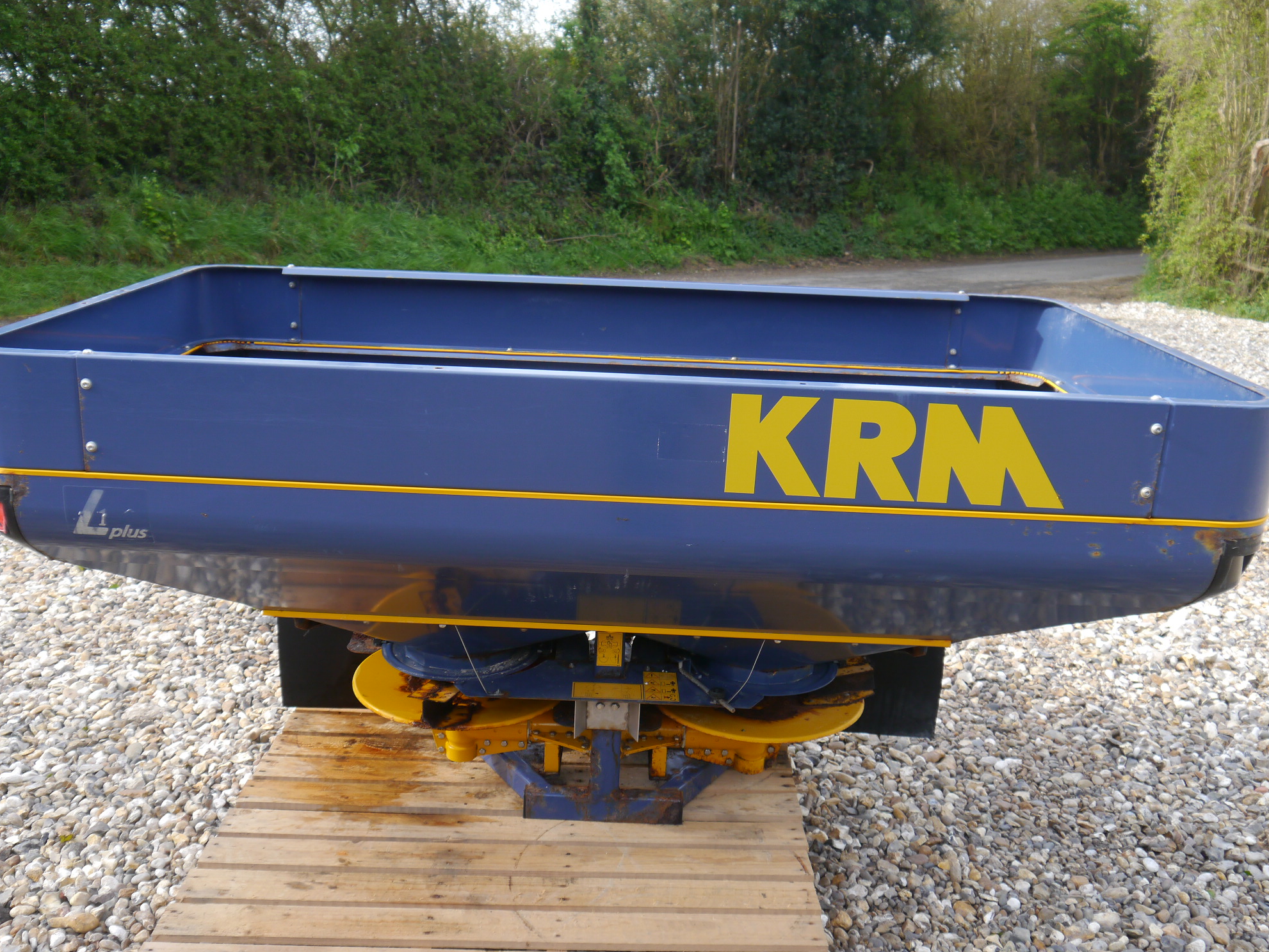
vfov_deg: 43.0
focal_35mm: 33
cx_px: 605
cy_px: 483
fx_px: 1210
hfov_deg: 55.3
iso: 160
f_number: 4.5
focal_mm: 14
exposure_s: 1/200
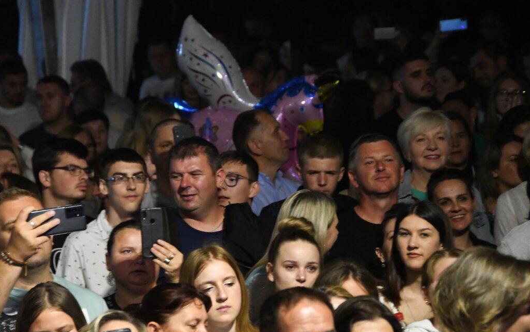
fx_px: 3207
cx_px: 265
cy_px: 167
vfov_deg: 5.9
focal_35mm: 222
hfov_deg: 9.4
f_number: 5.6
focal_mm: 145
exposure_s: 1/250
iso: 10000
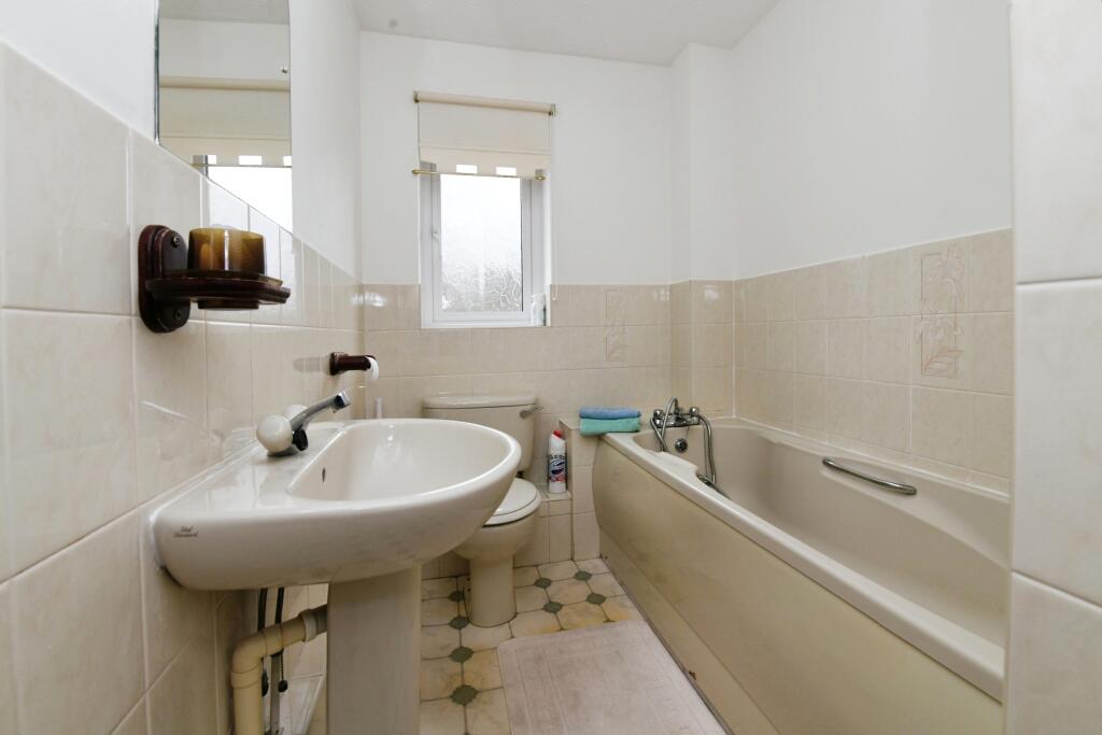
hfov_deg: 100.4
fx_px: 459
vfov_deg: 77.3
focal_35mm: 15
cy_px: 368
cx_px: 551
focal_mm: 15
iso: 800
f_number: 10
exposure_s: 1/60
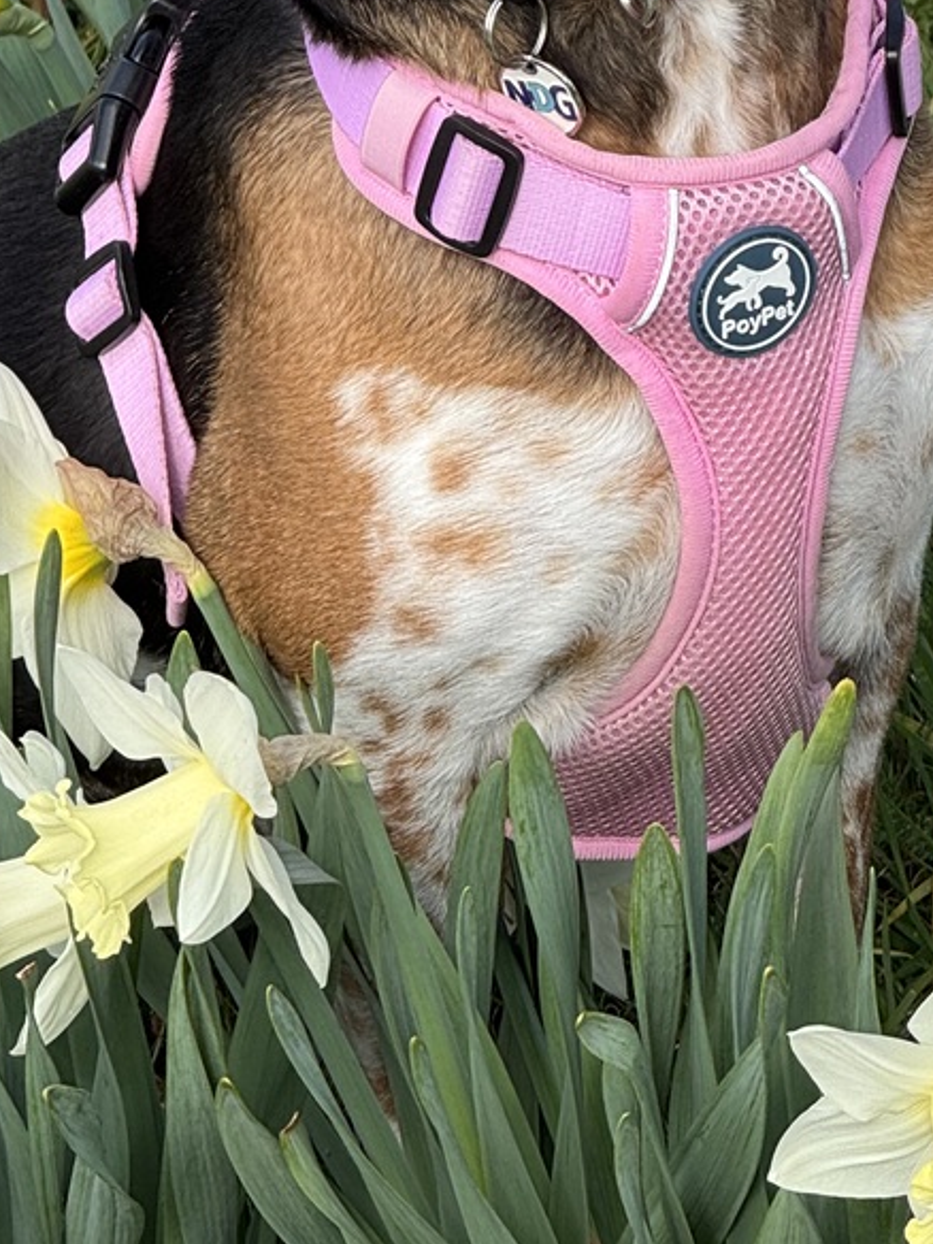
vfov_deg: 7.2
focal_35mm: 274
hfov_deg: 5.4
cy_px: 22
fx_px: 9847
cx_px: 556
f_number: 2.8
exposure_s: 1/467
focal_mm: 15.66
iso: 50
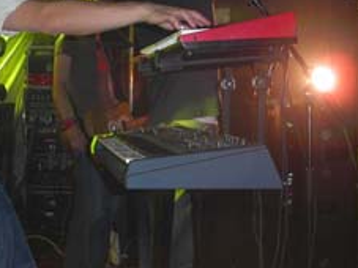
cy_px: 79
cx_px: 129
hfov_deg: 28.9
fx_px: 693
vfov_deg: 21.8
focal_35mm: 67
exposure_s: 1/30
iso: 100
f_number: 2.8
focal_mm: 7.8
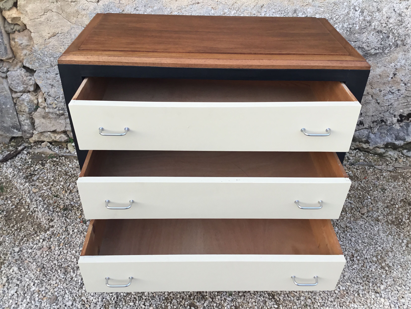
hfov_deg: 58.4
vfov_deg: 45.4
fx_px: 368
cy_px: 154
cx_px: 206
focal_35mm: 31
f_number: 2.4
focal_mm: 3.3
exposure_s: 1/100
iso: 40
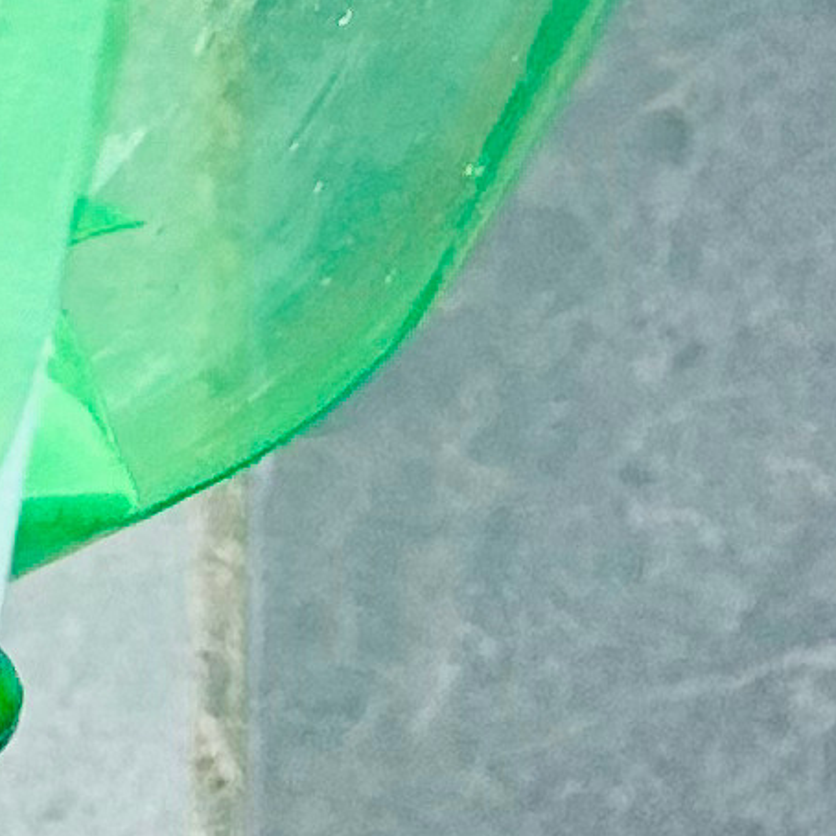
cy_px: -1989
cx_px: 210
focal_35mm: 204
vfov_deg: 7.2
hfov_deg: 8.6
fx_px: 5574
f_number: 1.5
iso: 125
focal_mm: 5.7
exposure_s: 1/100
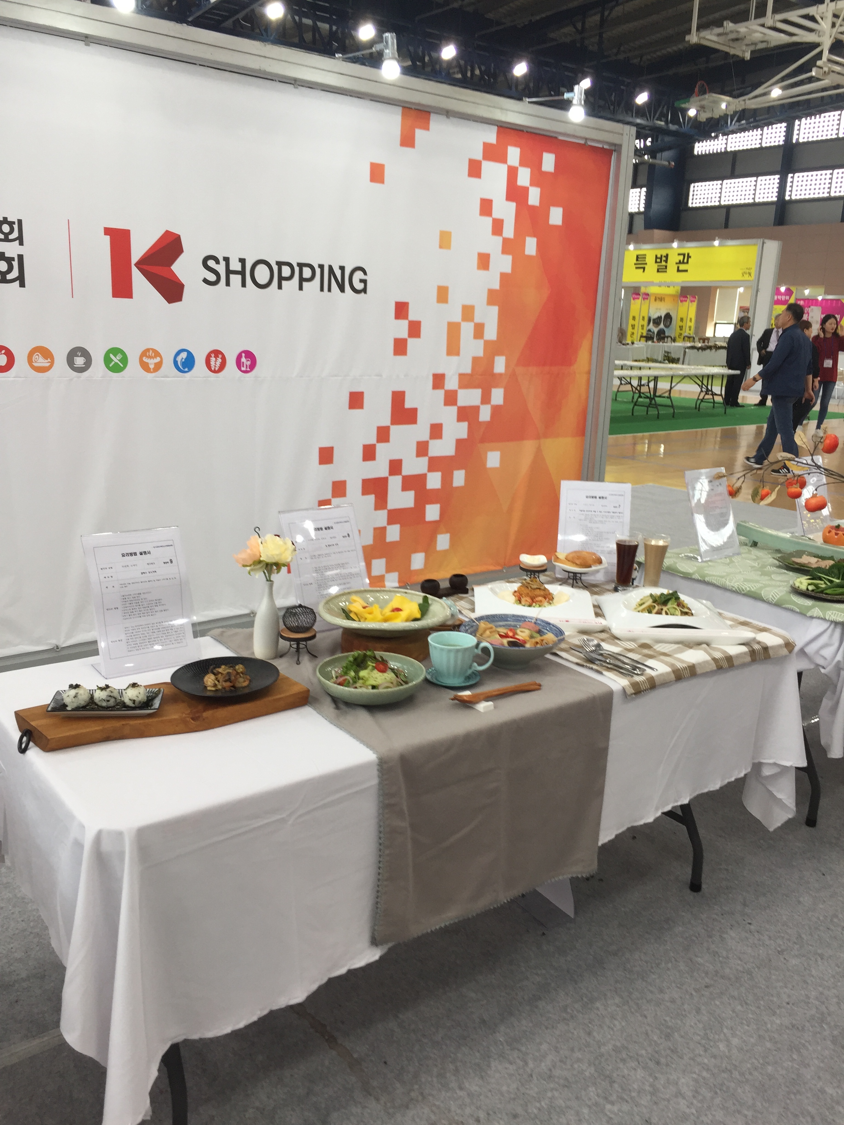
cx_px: 422
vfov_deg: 61.7
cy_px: 562
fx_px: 943
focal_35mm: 29
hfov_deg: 48.2
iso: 32
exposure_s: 1/60
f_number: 2.2
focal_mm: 4.15
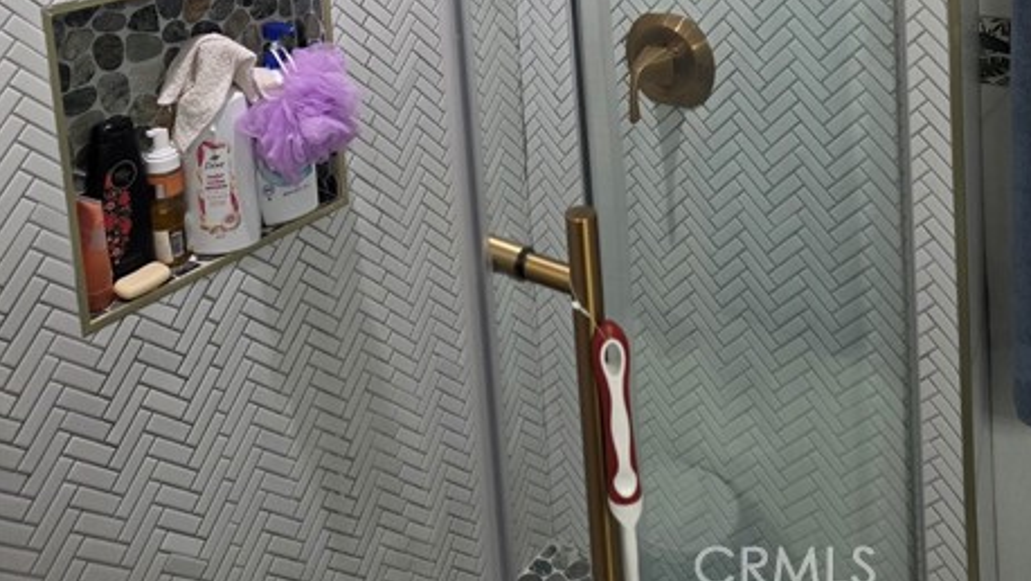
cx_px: 536
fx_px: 957
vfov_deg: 29.0
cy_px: -122
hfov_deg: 56.6
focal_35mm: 35
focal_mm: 6.3
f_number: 1.7
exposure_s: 1/120
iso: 200
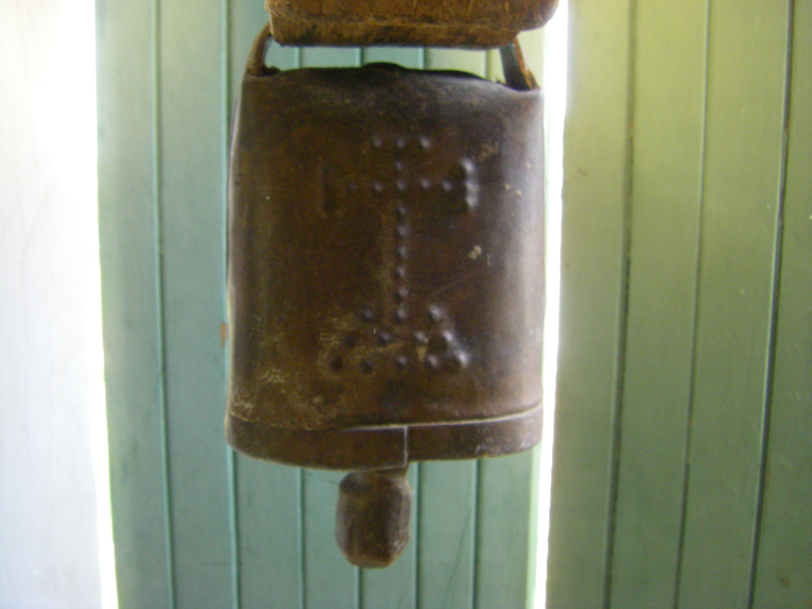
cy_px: 304
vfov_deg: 37.7
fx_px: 891
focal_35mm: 38
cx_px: 406
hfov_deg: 49.0
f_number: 3.5
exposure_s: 1/50
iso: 400
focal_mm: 6.3
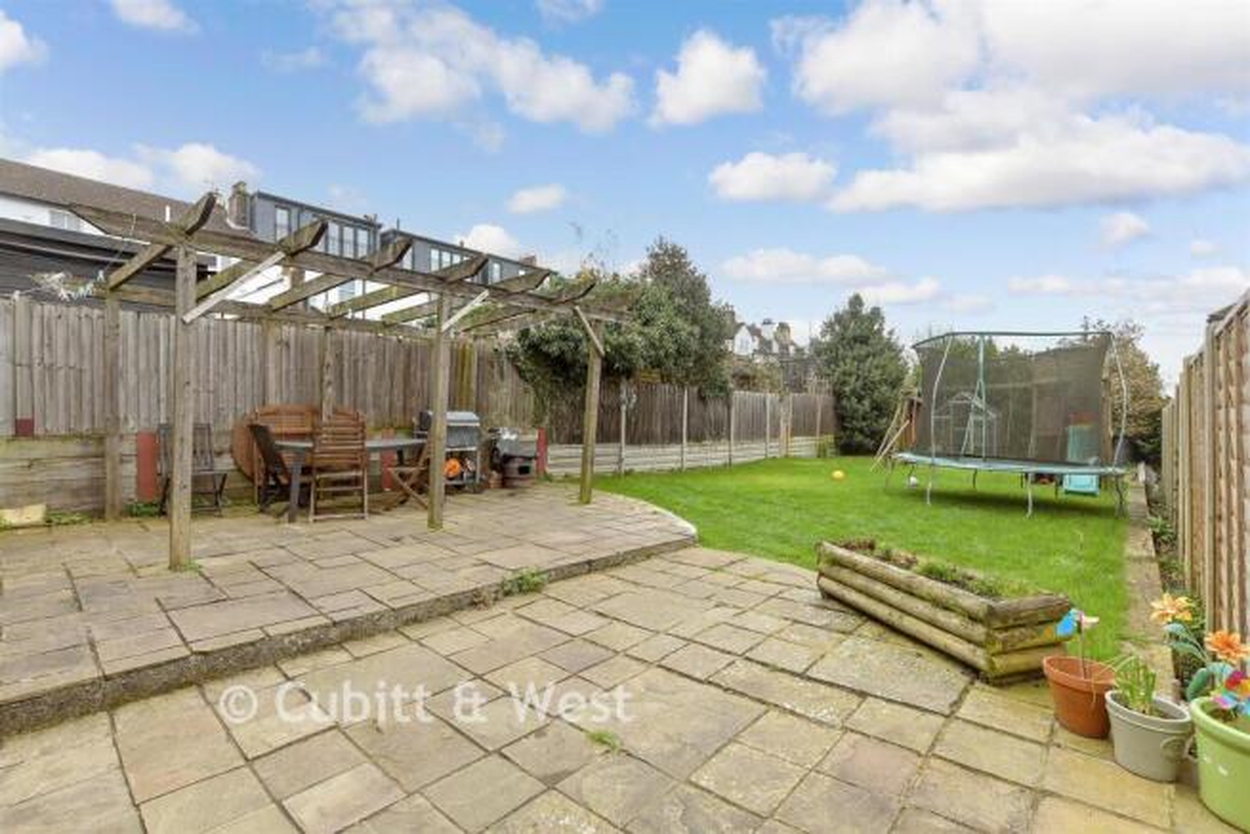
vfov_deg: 77.4
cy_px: 417
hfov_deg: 100.4
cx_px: 625
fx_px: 521
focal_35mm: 15
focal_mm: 10
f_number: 8
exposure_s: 1/30
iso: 160
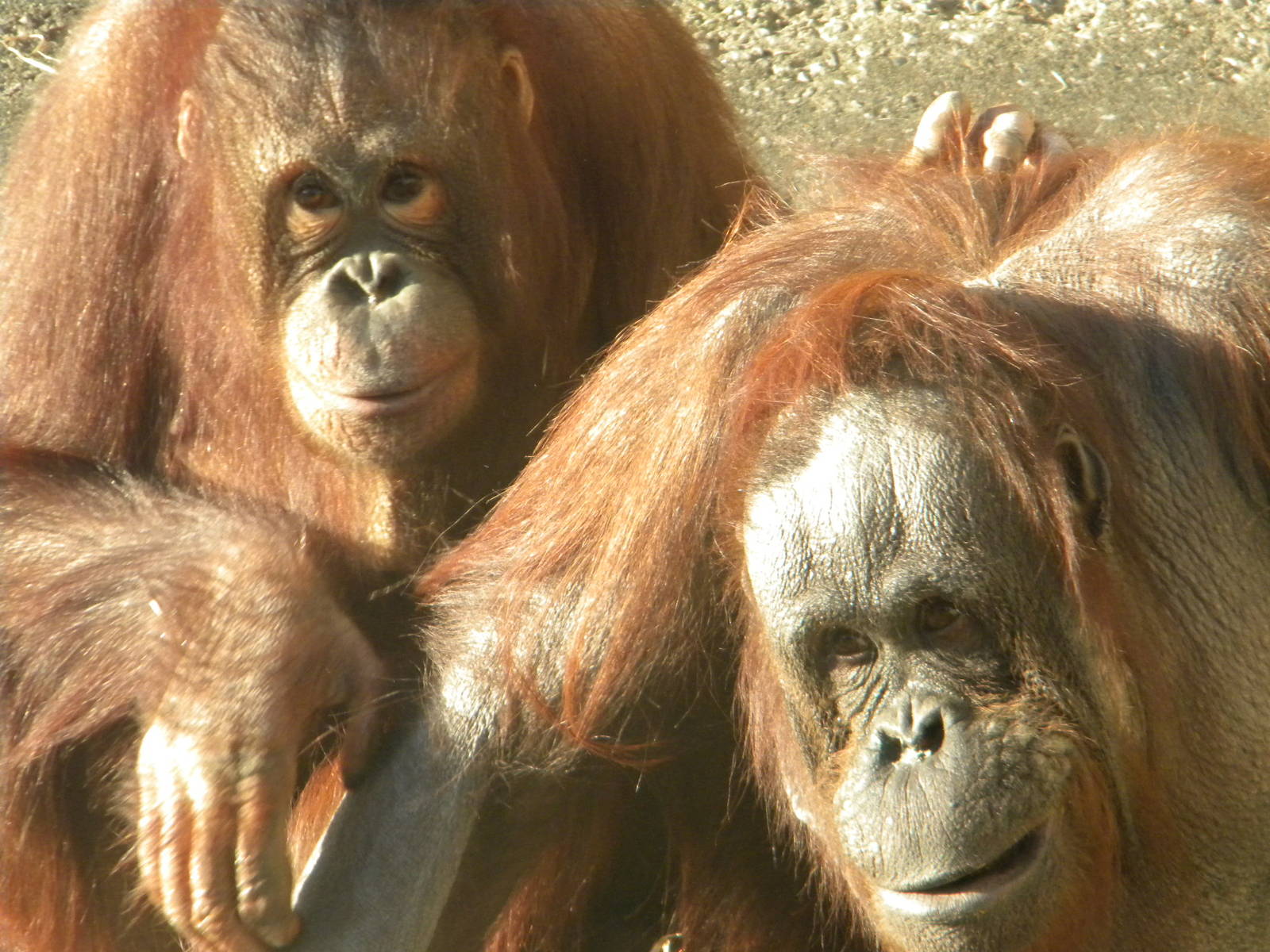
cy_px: 476
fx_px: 8292
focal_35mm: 226
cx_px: 635
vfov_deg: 6.6
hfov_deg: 8.8
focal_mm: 41
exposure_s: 1/280
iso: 400
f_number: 5.4
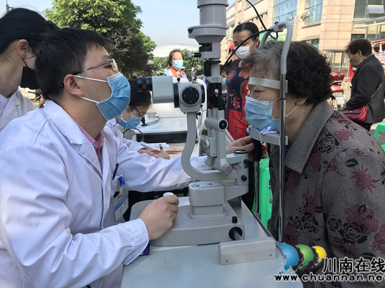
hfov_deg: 61.7
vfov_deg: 48.2
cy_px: 139
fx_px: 322
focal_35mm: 29
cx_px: 199
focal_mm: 3.99
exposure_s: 1/606
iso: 20
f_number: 1.8
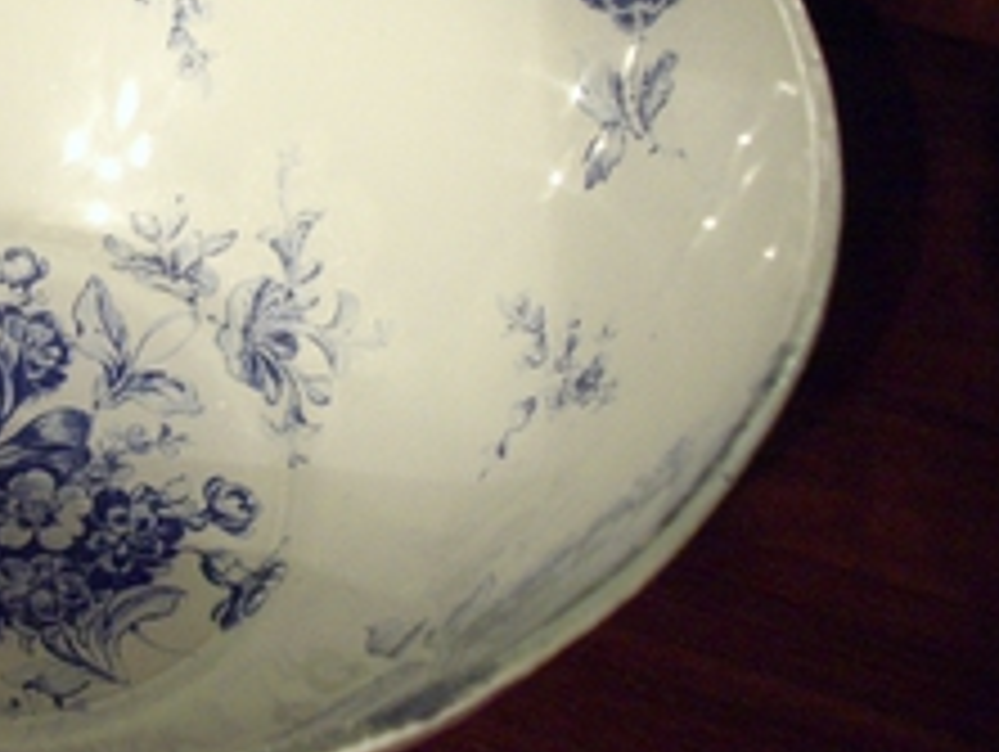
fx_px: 2051
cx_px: 22
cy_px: 198
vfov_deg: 20.6
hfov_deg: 26.1
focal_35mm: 71
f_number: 2.6
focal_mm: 5.8
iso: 200
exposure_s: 1/8
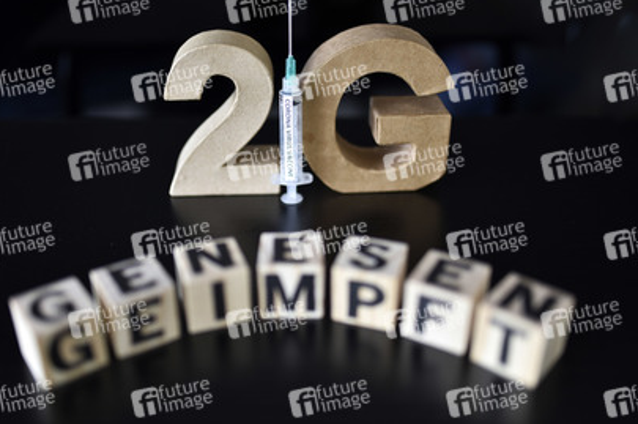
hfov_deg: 49.5
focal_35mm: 39
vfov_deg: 34.1
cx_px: 287
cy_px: 202
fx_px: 690
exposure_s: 1/40
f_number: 1.4
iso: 100
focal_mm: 35
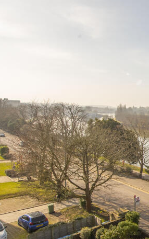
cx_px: 220
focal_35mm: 32
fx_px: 208
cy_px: 172
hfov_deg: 27.8
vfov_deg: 57.3
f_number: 10
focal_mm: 14
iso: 500
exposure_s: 1/1000
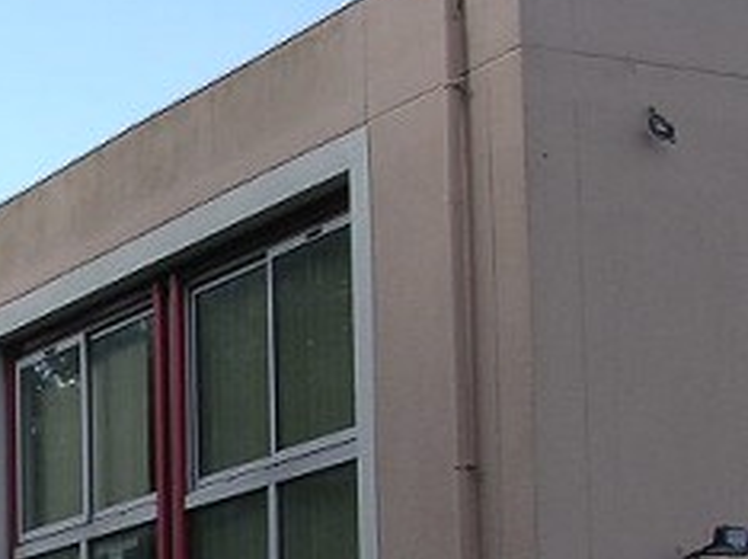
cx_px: -272
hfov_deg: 14.4
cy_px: 703
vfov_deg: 11.1
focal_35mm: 130
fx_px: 2806
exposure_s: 1/152
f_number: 5.6
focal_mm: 5.8
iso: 100
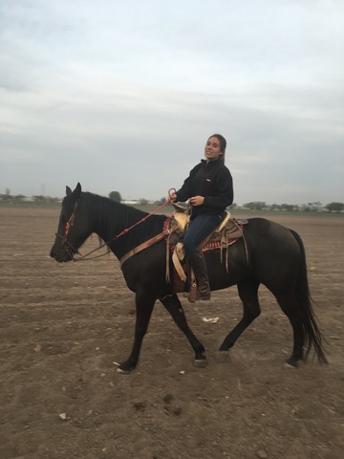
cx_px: 172
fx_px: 384
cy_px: 230
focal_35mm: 29
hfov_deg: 48.2
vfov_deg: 61.7
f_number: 2.2
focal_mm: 4.15
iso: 25
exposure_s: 1/60
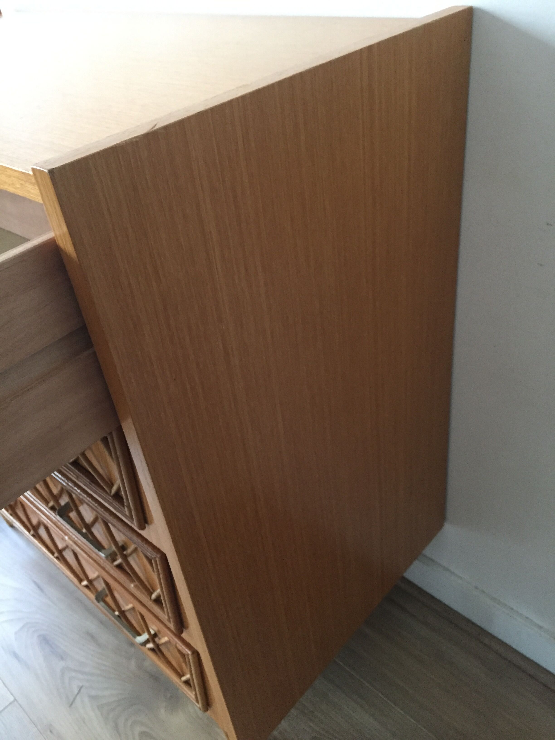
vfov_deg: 61.7
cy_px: 370
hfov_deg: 48.2
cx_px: 278
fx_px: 620
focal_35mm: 29
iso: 250
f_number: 2.2
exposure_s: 1/17
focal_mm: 4.15
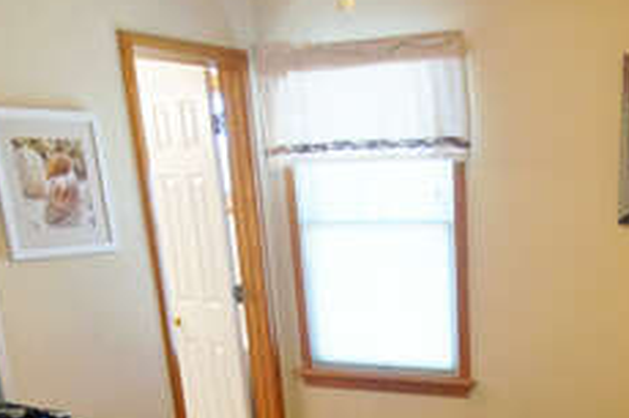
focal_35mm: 50
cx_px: 487
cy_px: 549
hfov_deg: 38.4
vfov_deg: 23.6
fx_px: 873
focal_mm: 10
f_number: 4
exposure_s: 1/60
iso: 1000
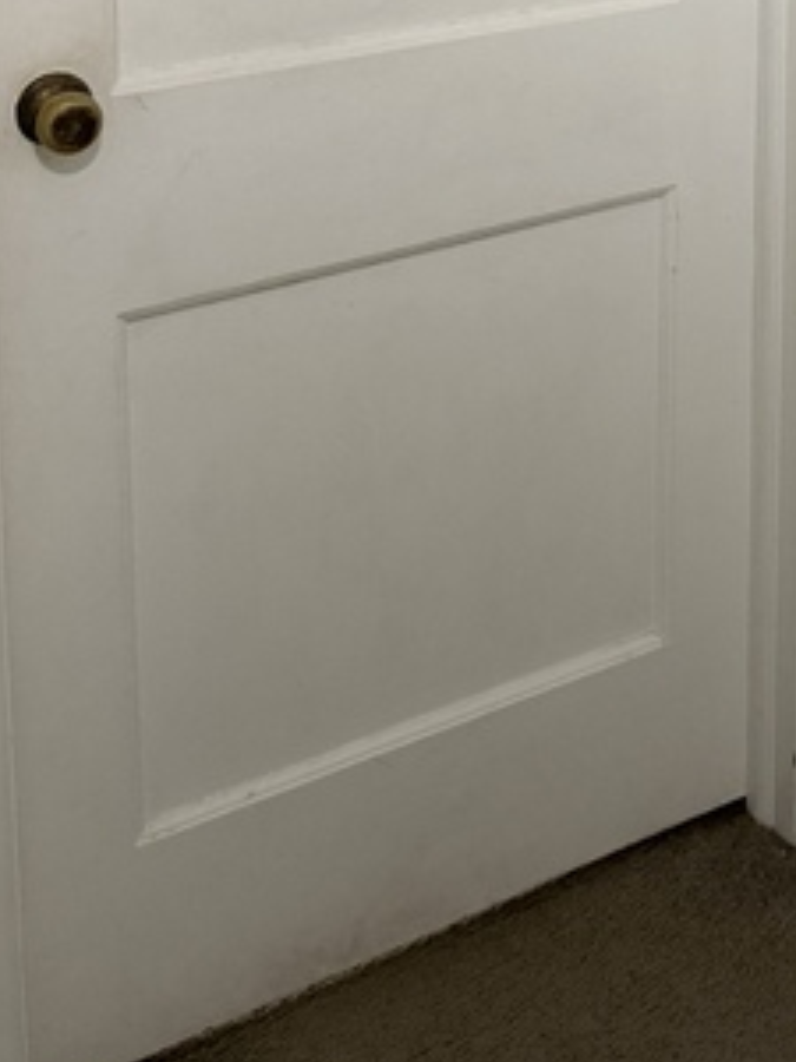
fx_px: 1962
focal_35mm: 64
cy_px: -195
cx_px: 821
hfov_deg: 22.0
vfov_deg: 27.0
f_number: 1.78
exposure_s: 1/60
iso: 320
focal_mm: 6.76
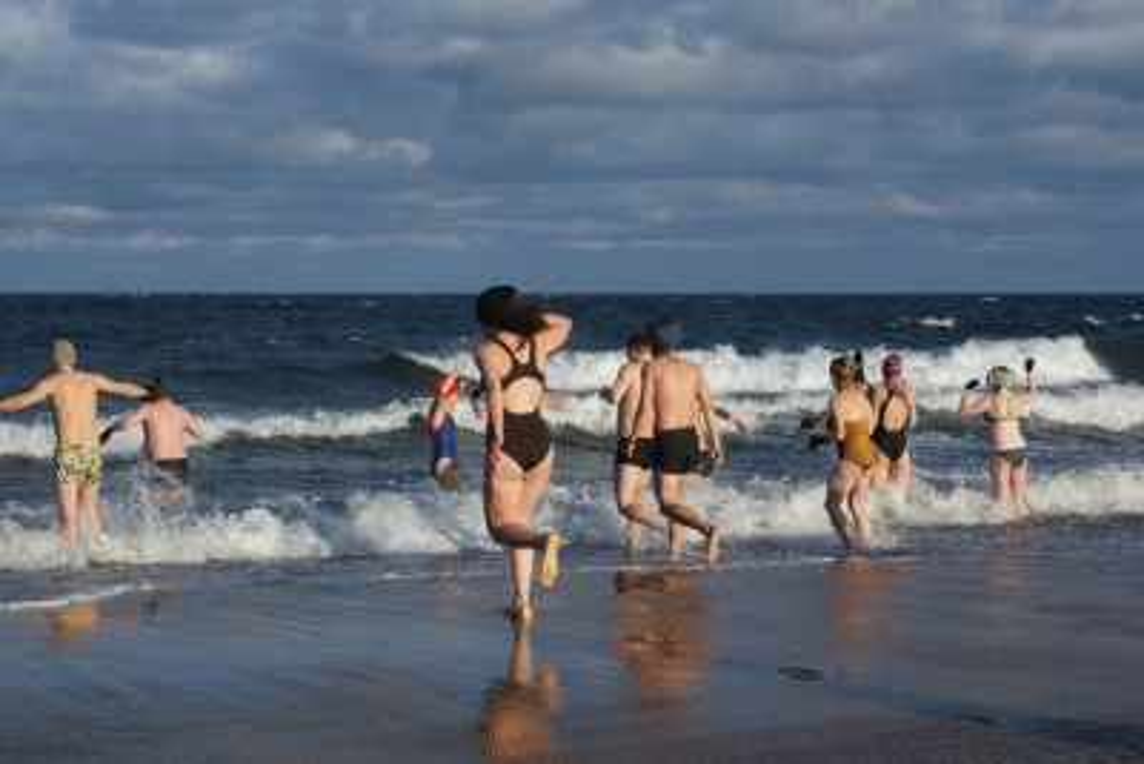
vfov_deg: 18.2
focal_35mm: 75
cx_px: 572
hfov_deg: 27.0
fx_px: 2384
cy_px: 382
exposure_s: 1/250
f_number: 9
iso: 100
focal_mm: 50
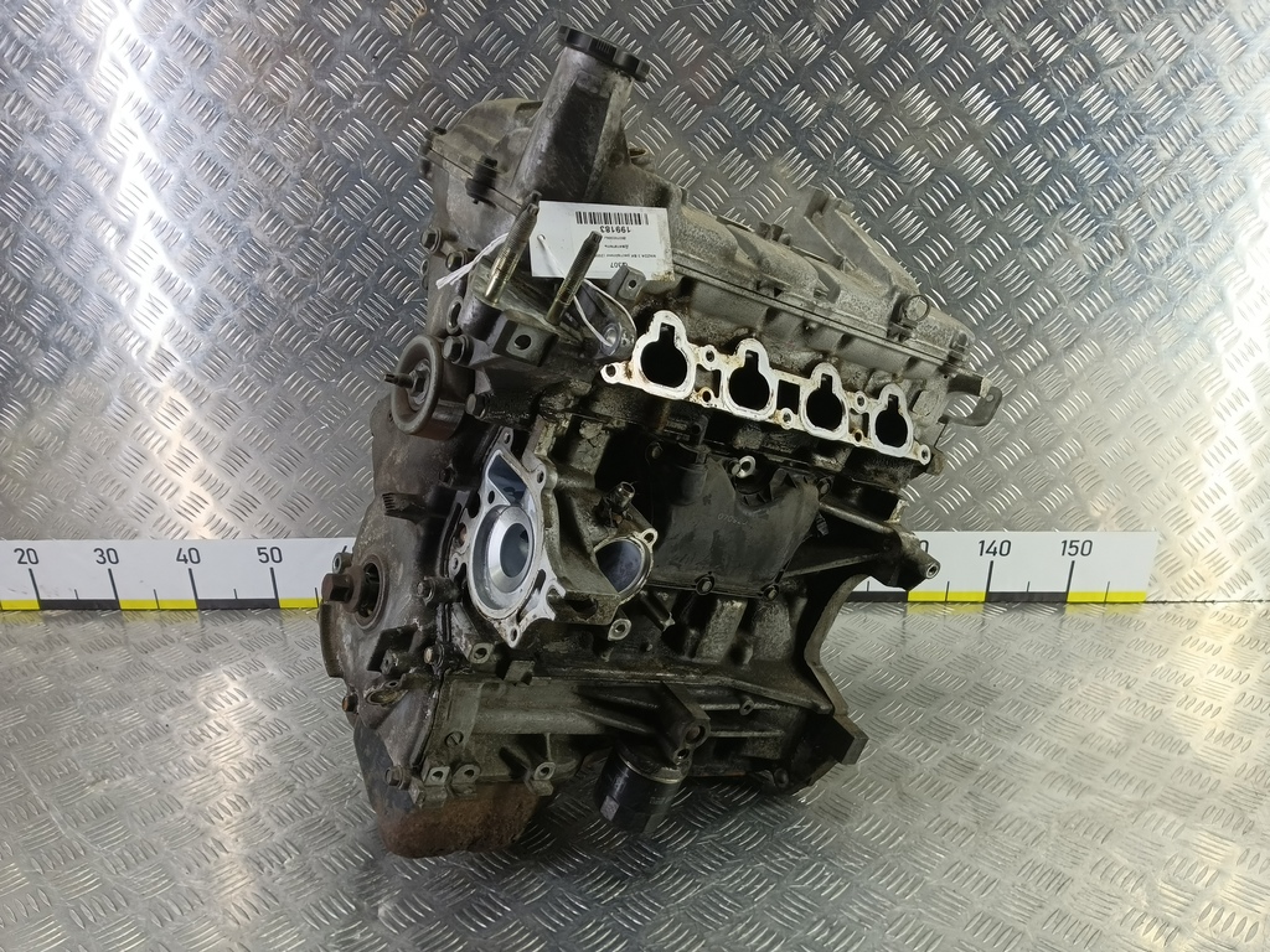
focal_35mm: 23
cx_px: 635
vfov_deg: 58.9
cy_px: 476
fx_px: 844
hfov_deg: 73.9
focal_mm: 4.11
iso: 144
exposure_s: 1/50
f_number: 1.6
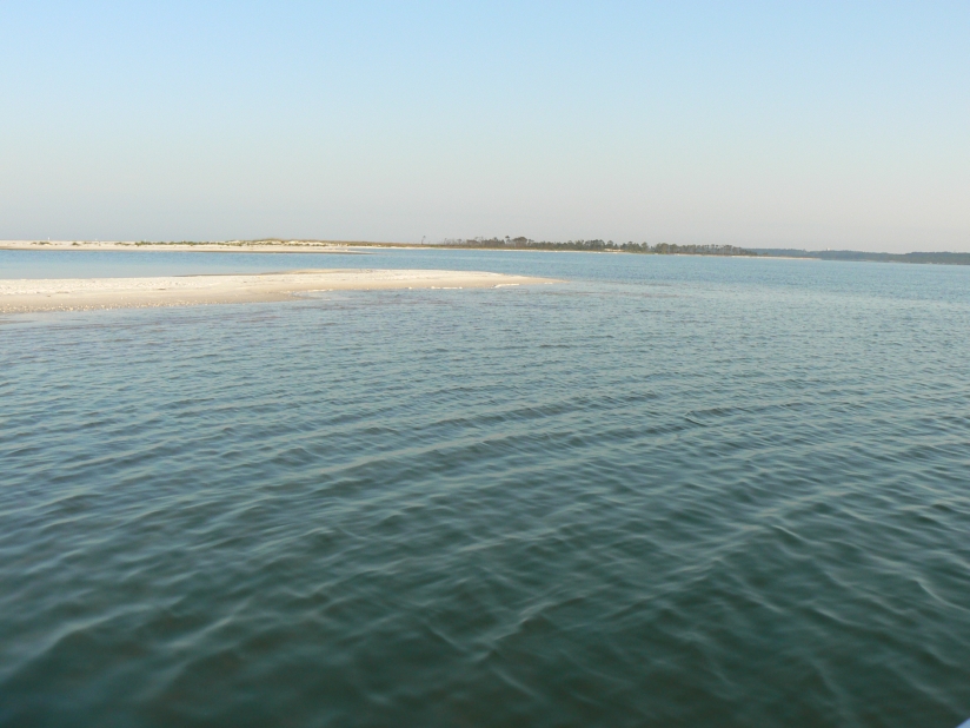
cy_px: 364
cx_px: 485
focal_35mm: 36
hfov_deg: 51.4
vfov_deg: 39.7
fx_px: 1009
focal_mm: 6
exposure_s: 1/200
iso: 80
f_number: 5.6
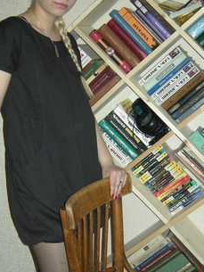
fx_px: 510
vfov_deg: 29.5
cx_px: 96
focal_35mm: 65
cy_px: 188
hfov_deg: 22.6
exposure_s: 1/60
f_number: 2.7
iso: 70
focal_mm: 7.5
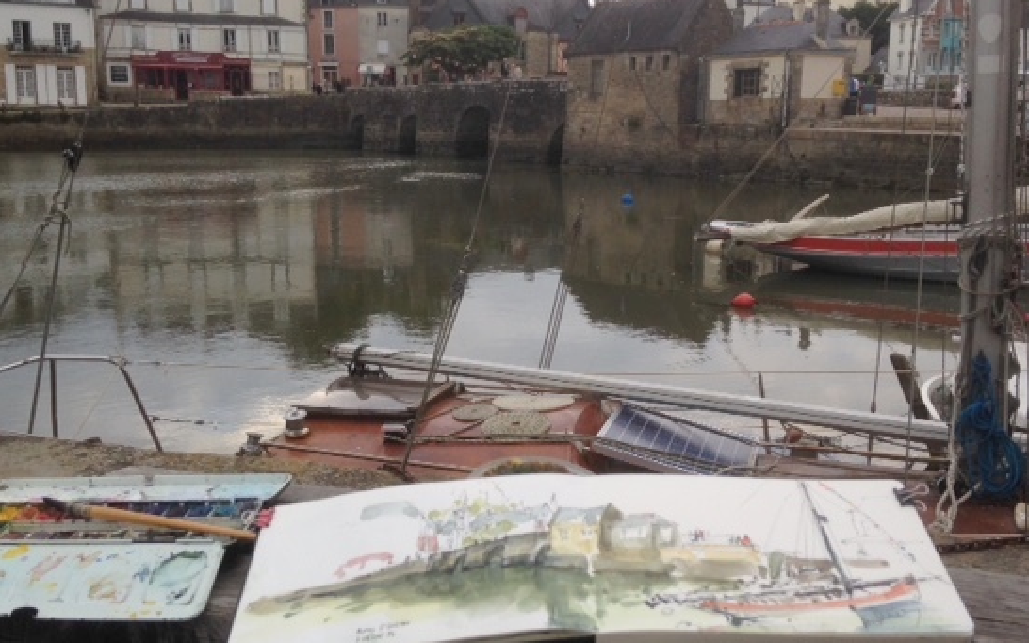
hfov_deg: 48.2
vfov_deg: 31.2
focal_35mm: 41
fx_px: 1150
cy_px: 296
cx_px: 539
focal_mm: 4.12
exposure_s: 1/239
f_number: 2.4
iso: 50
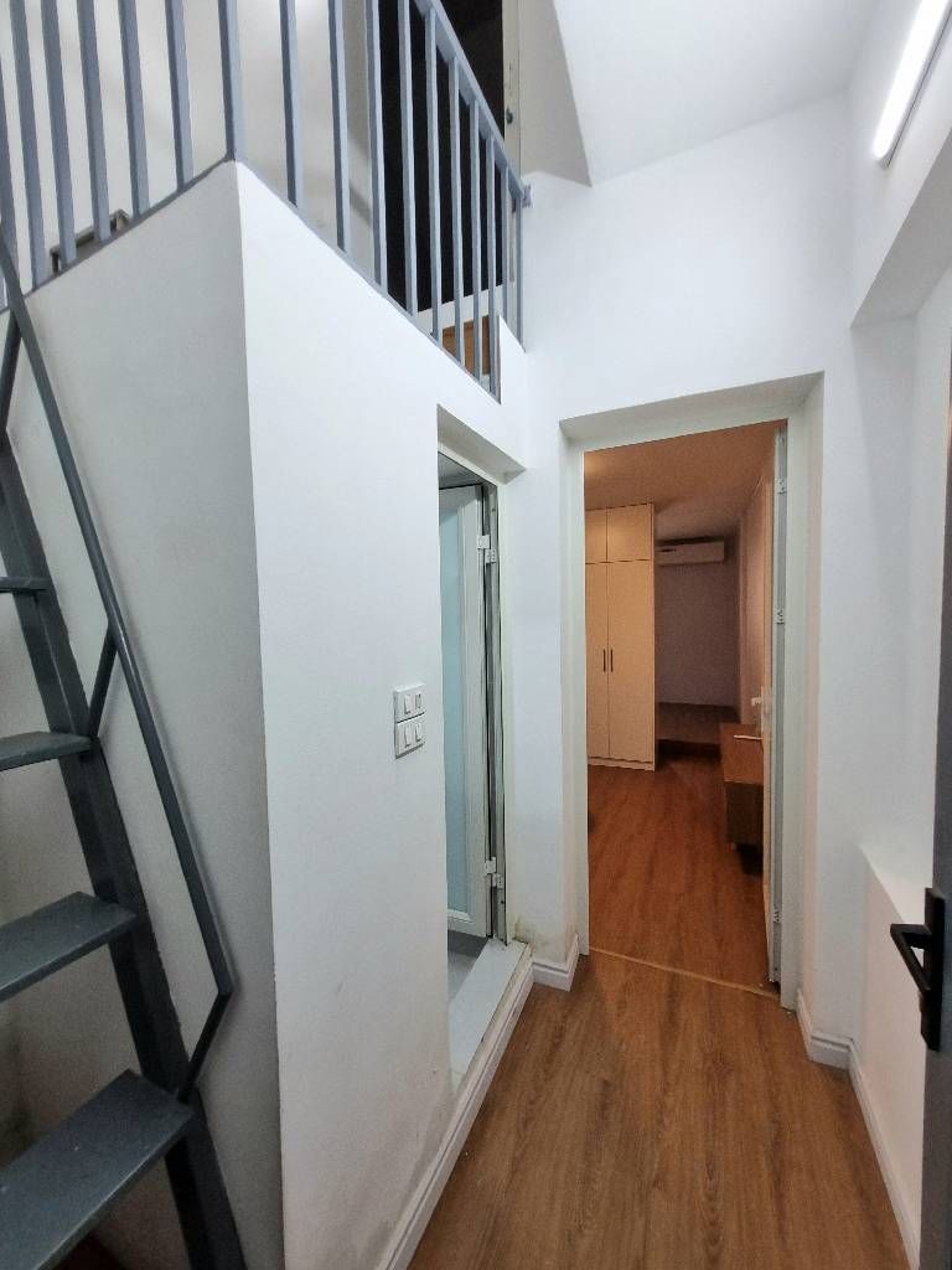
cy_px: 635
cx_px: 476
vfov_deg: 106.2
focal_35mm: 13
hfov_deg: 89.9
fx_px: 477
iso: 50
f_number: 2.2
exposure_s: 1/50
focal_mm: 1.74
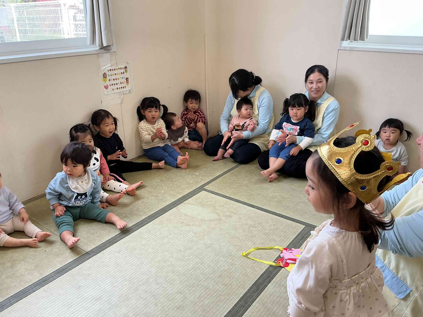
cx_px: 212
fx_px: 354
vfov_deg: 48.2
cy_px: 158
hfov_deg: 61.7
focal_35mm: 29
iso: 50
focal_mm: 3
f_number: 1.8
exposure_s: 1/120
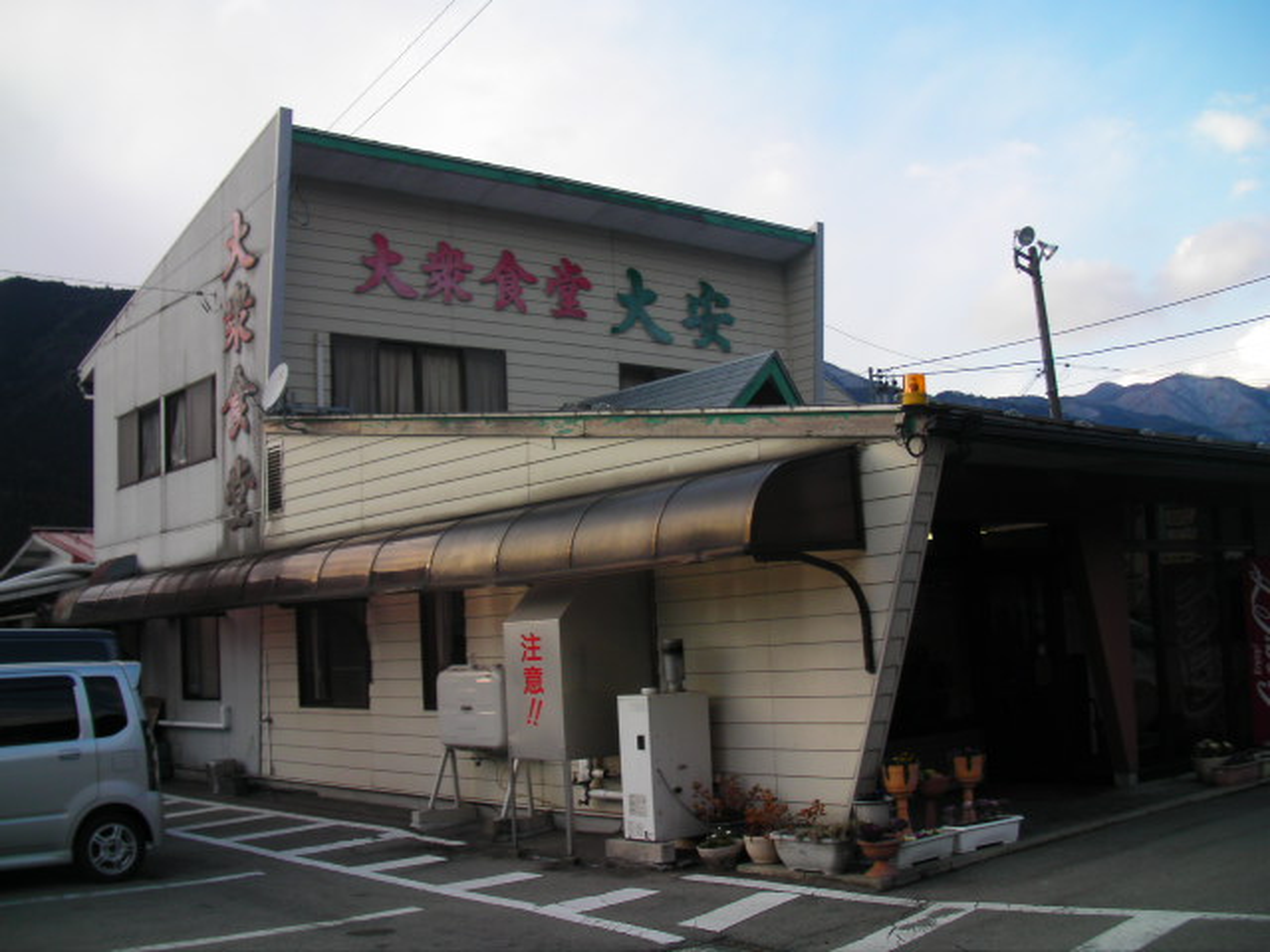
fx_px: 1394
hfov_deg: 49.0
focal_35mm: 38
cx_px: 635
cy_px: 476
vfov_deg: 37.7
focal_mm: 6.3
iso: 50
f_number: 3.5
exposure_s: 1/200
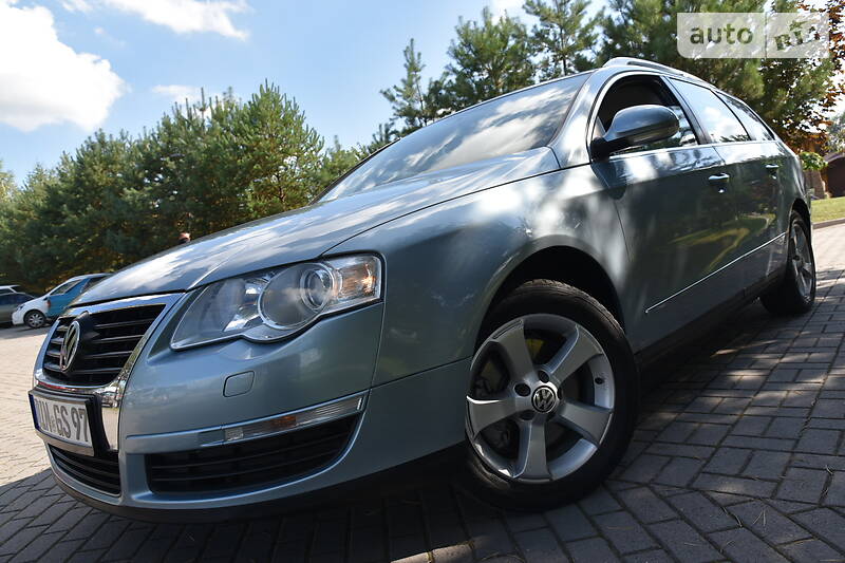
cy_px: 282
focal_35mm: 24
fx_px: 563
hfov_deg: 73.8
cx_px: 422
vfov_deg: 53.1
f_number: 8
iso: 250
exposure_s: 1/250
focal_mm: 24
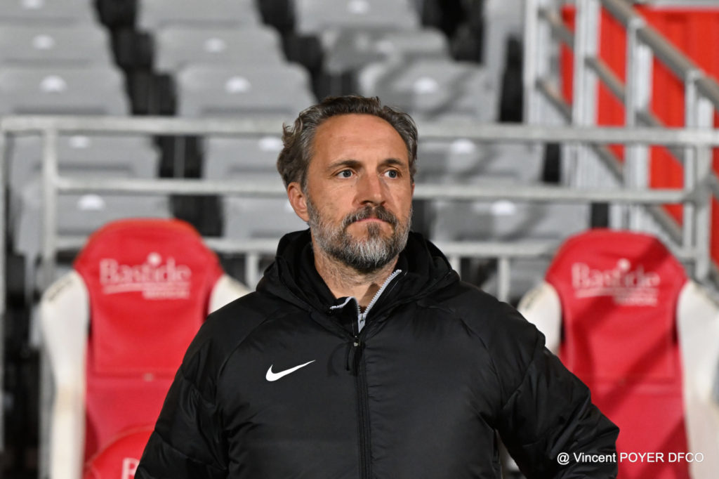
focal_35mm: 195
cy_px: 240
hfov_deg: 10.6
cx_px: 360
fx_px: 3893
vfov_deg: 7.0
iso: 4000
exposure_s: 1/500
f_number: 4
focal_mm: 130
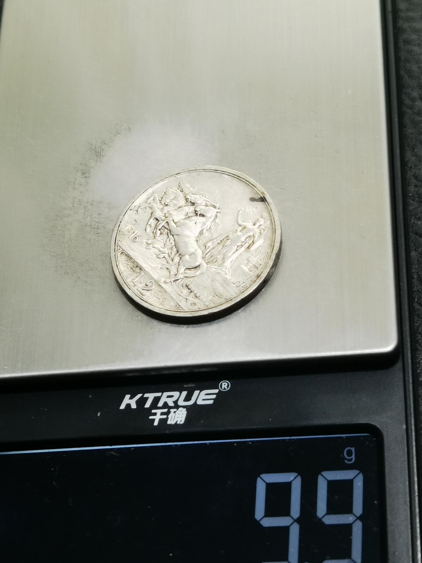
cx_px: 202
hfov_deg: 20.7
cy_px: 274
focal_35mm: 71
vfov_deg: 27.4
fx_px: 1154
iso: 100
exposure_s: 1/100
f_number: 1.9
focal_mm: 6.67
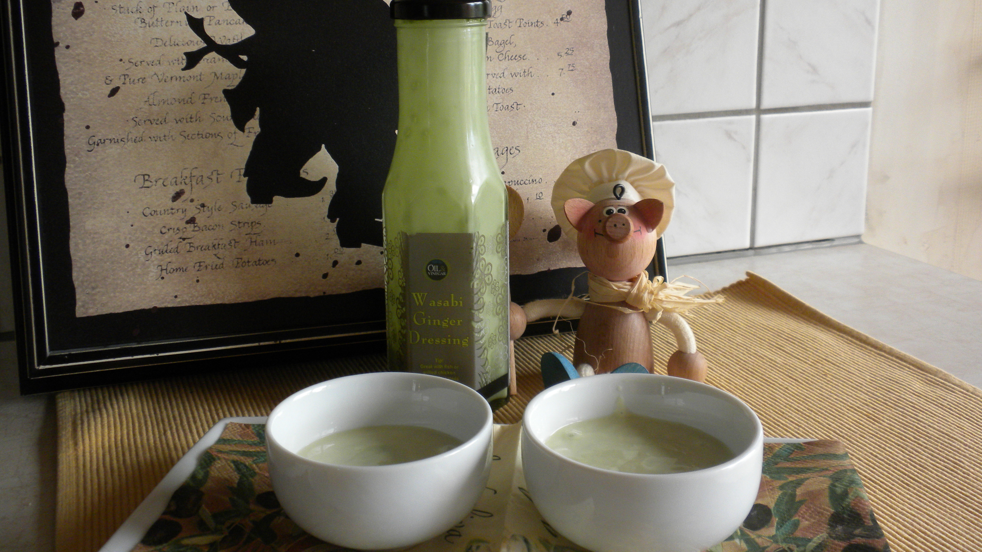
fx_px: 1068
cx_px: 486
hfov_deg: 49.4
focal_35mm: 41
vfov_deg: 28.9
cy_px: 220
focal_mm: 6.6
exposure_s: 1/59.8
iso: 160
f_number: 3.5
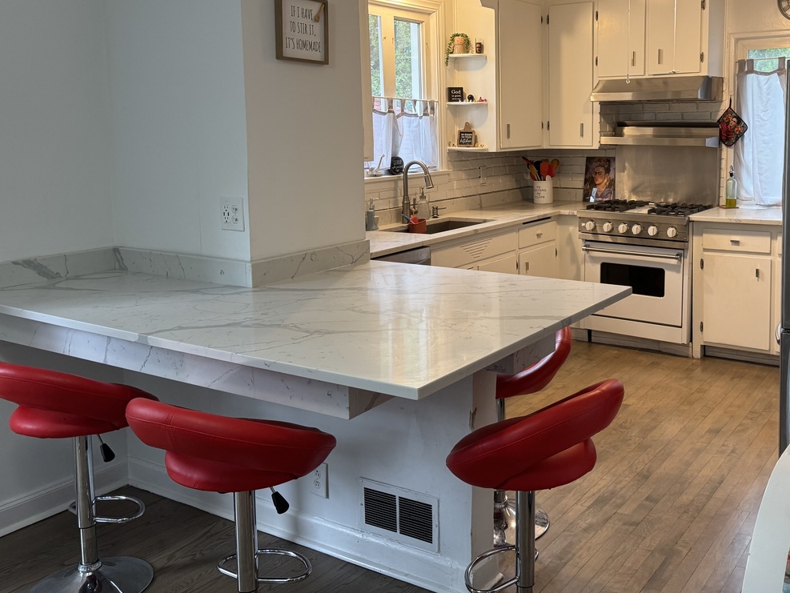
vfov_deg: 40.3
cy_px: 206
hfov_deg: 51.7
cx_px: 525
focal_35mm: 35
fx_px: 799
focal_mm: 6.76
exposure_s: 1/60
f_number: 1.78
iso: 250
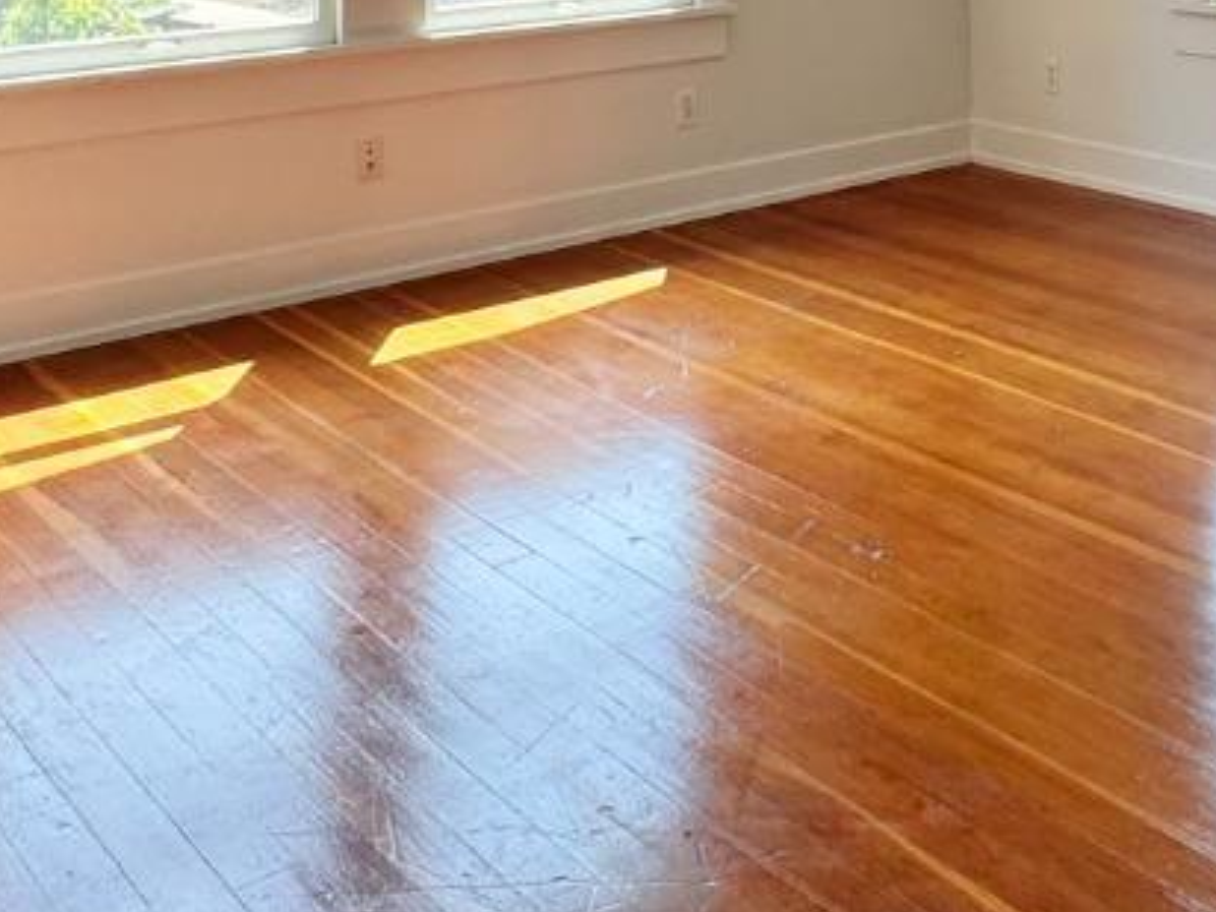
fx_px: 1792
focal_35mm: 51
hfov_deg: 35.2
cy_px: -184
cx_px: 1110
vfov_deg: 25.6
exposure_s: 1/120
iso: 50
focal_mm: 2.22
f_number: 2.2
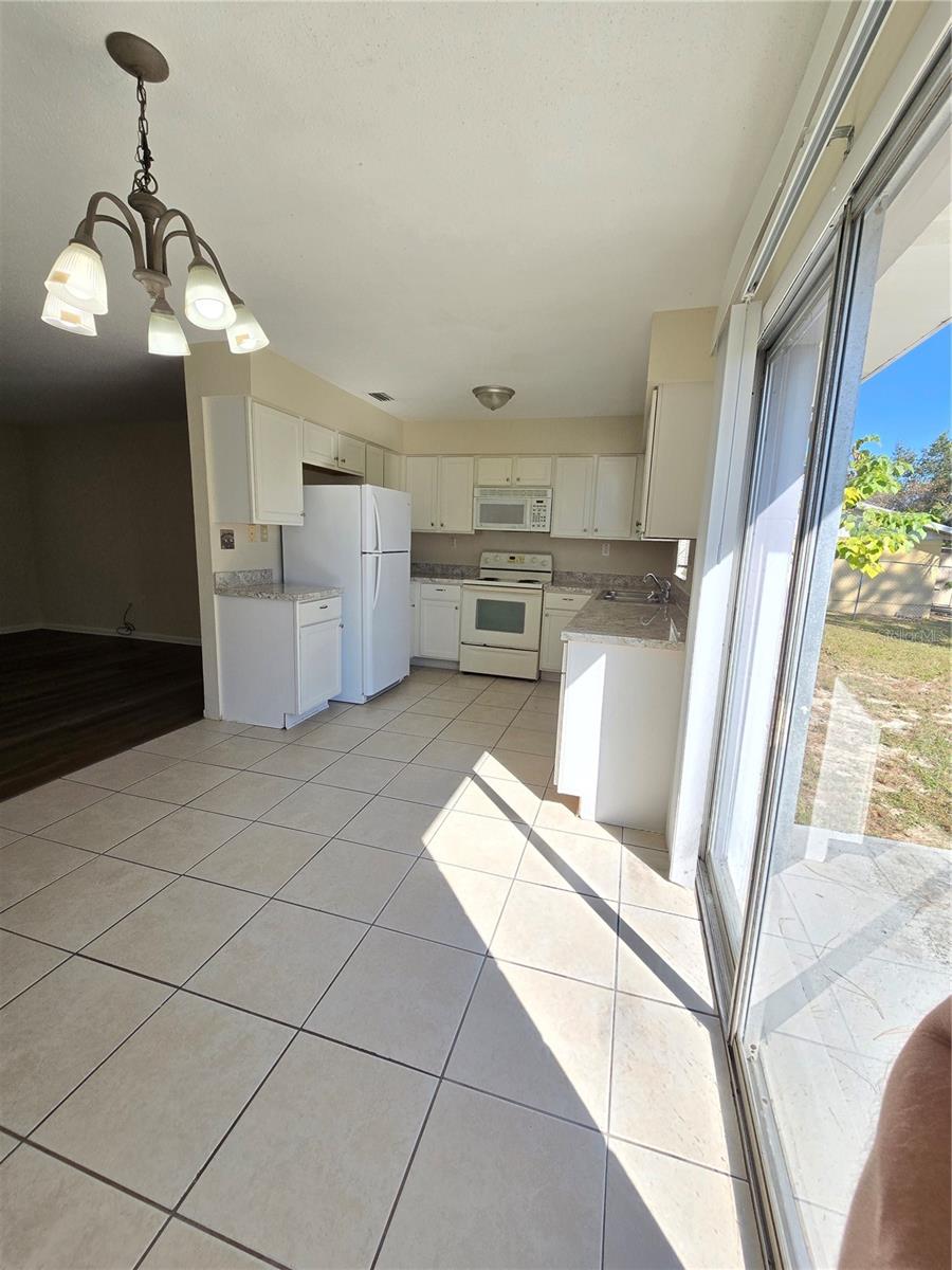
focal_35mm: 13
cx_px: 476
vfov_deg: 106.2
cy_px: 635
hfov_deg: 89.9
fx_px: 477
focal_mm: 2.2
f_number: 2.2
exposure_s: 1/550
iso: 50
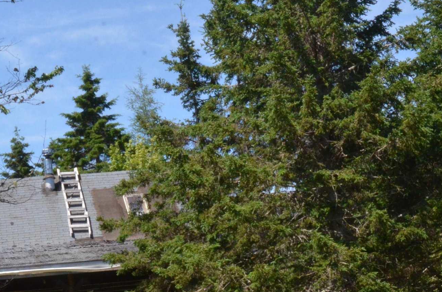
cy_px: 288
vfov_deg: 10.9
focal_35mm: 124
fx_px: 1521
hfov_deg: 16.3
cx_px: 51
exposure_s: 1/250
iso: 1600
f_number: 27
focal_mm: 35
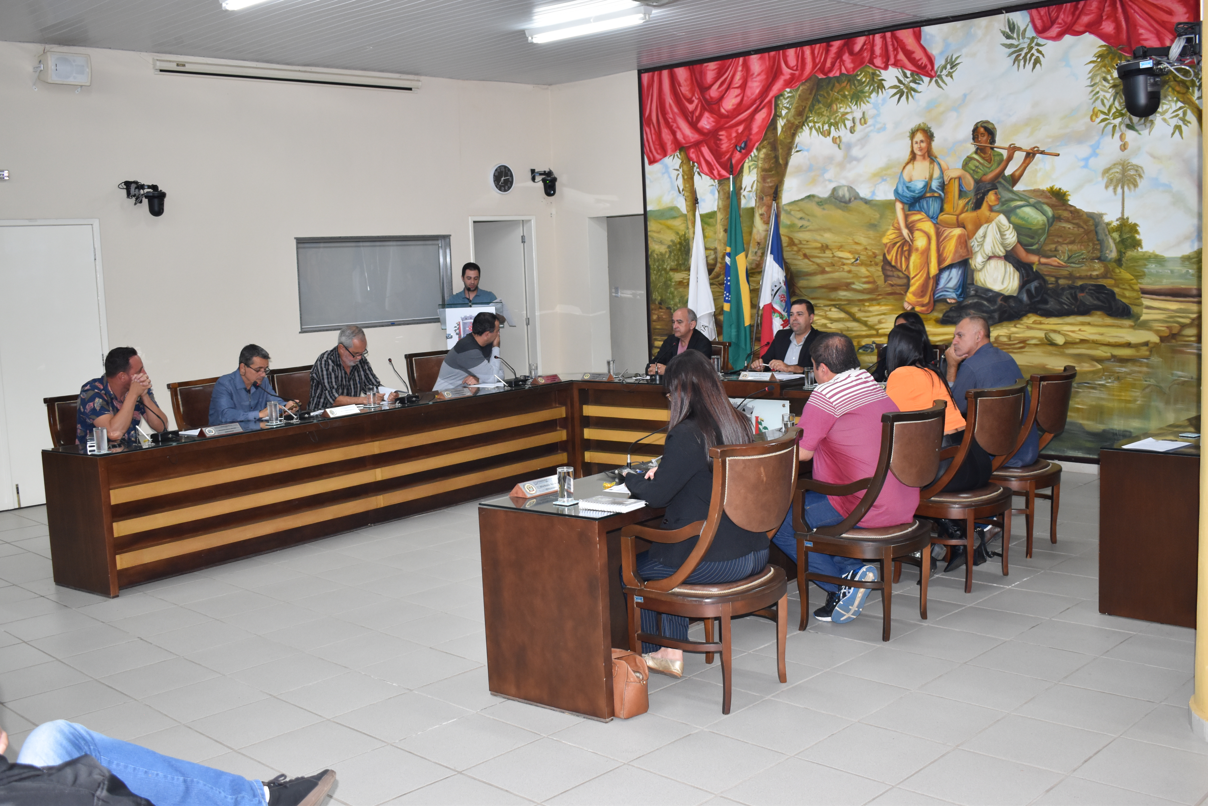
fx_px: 1208
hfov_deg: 53.1
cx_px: 604
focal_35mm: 36
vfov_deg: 36.9
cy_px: 403
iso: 800
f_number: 4.5
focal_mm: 24
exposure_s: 1/80
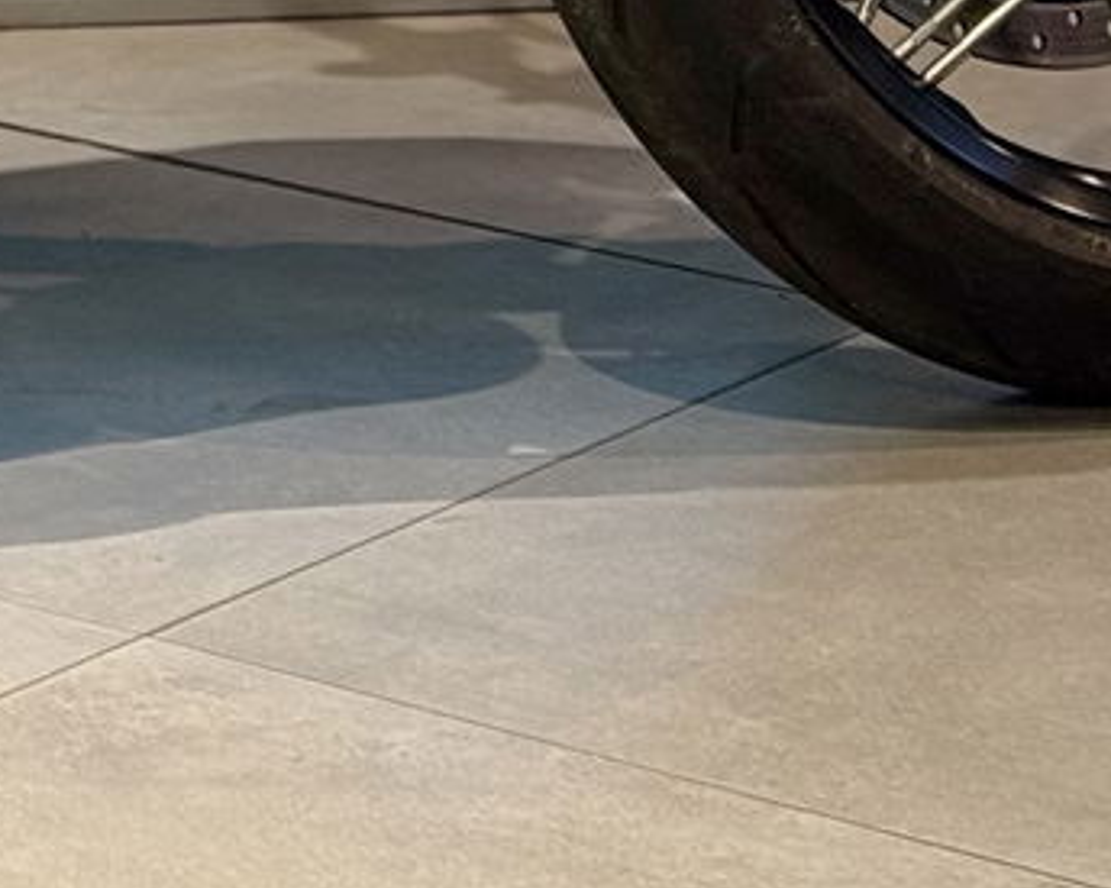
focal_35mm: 218
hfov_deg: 8.6
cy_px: -730
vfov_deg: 6.9
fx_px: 7166
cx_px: -746
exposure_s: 1/100
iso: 160
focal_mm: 6.76
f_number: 1.78
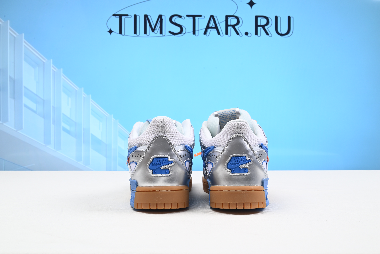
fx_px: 391
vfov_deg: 36.0
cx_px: 190
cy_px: 127
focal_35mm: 37
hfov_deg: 51.9
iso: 100
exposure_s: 1/2
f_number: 16
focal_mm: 37
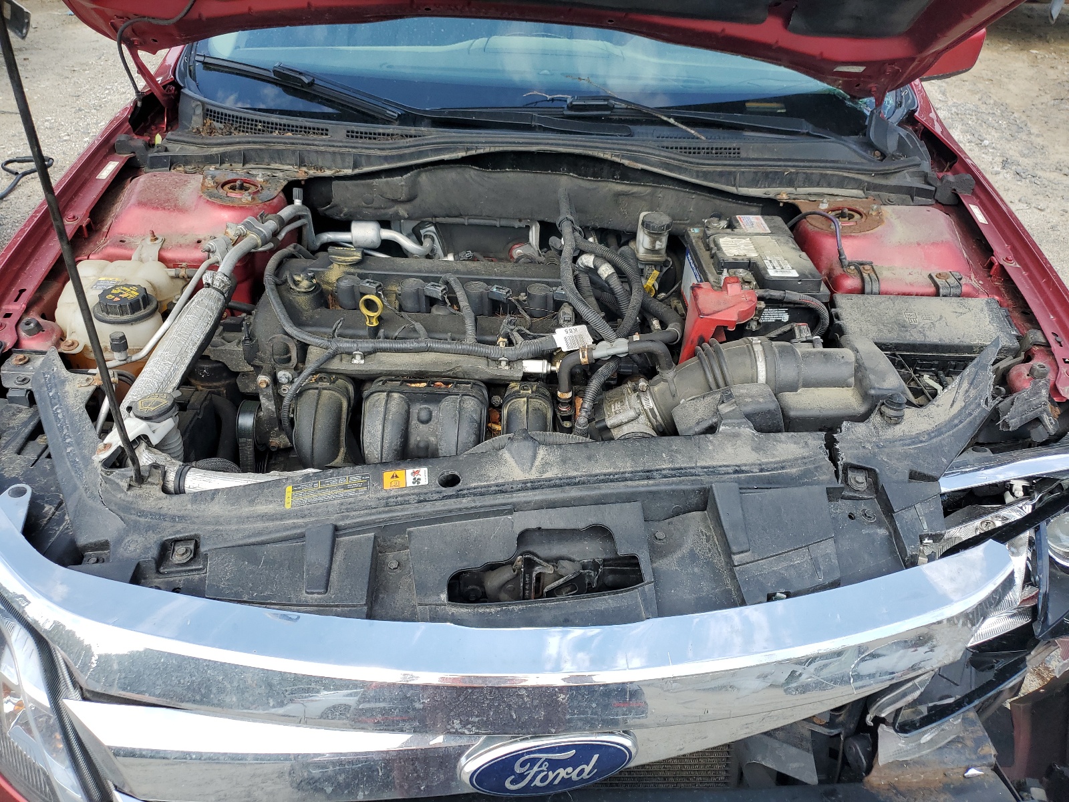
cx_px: 534
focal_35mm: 26
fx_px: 803
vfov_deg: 53.1
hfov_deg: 67.3
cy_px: 401
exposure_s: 1/1000
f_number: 1.5
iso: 50
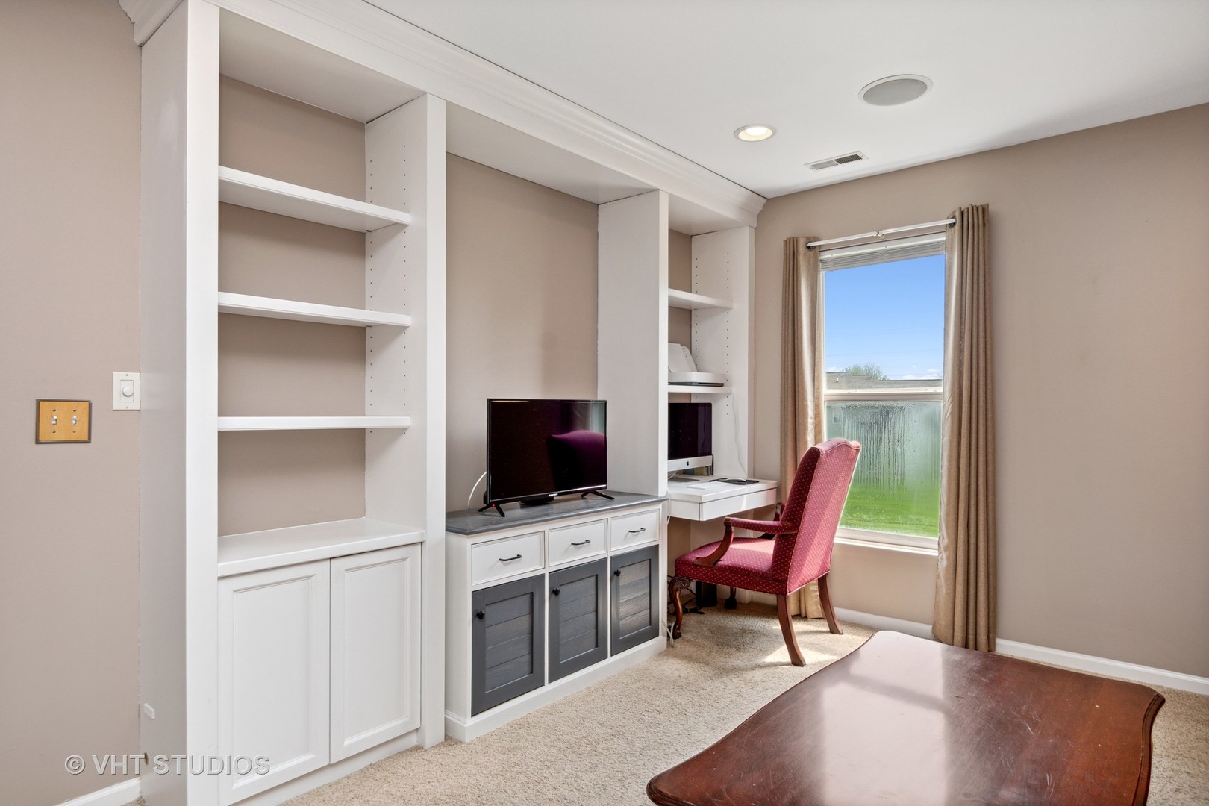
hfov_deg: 85.4
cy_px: 403
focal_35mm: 20
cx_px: 604
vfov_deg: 63.2
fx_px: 655
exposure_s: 1/30
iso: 320
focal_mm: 13
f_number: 8
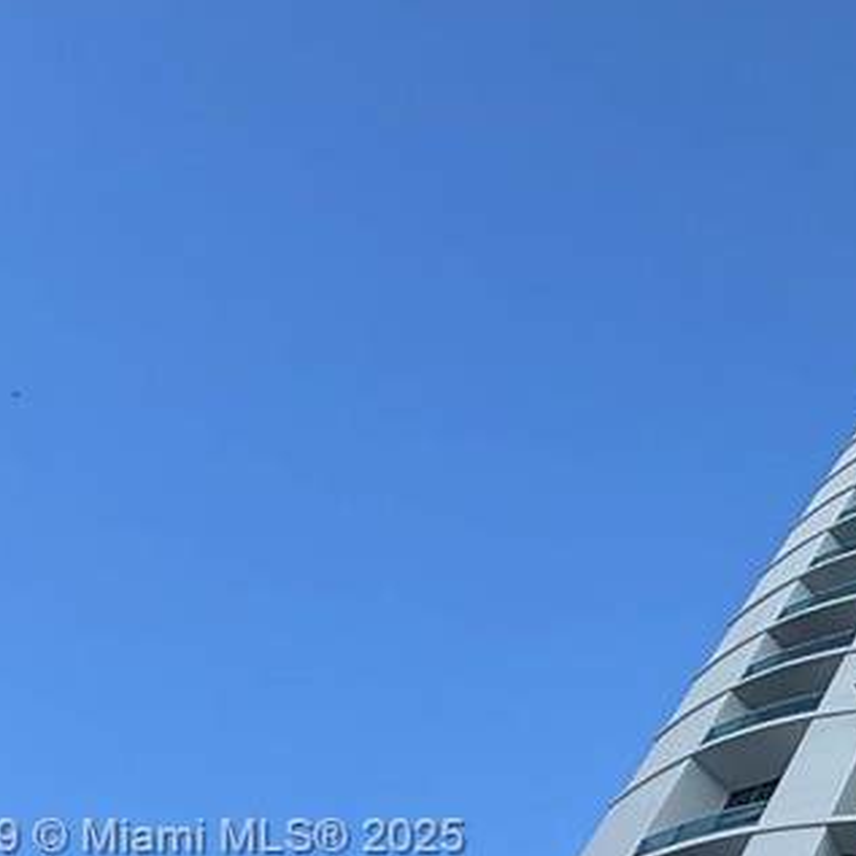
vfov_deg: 31.6
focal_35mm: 50
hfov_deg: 22.3
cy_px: 840
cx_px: 1501
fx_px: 1399
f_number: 2.2
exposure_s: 1/664
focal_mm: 2.22
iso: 64
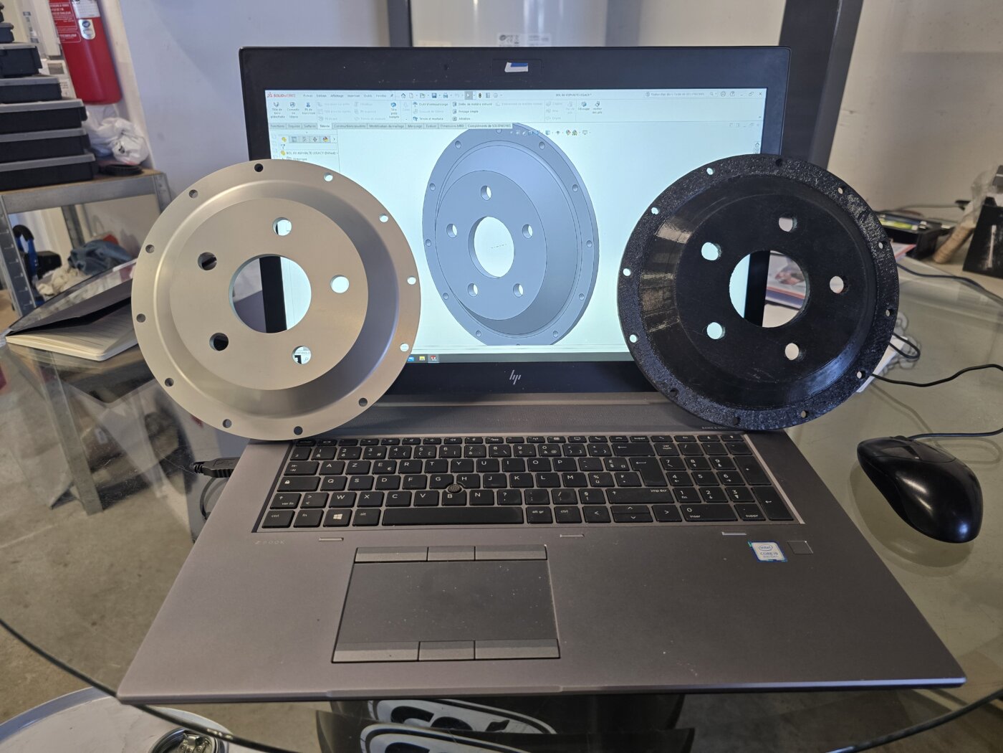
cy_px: 376
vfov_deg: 58.9
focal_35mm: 23
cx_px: 502
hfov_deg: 73.9
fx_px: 666
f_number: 1.7
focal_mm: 6.3
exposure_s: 1/100
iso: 125
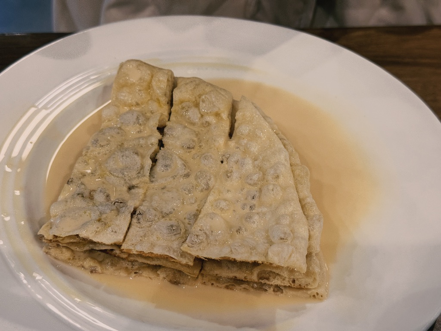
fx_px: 612
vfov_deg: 30.3
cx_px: 220
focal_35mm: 48
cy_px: 166
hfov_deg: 39.7
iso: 250
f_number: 1.78
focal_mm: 6.76
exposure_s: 1/50
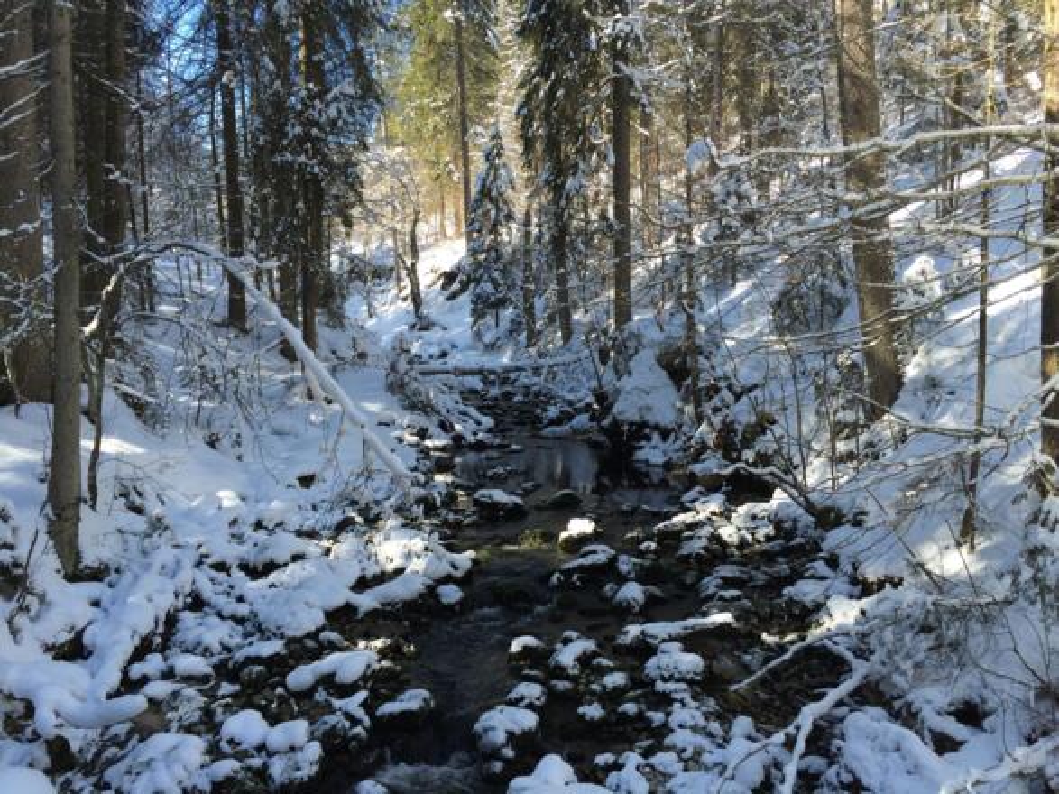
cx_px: 530
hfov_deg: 61.7
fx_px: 887
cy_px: 397
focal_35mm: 29
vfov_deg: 48.2
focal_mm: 4.15
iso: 32
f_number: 2.2
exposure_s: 1/329
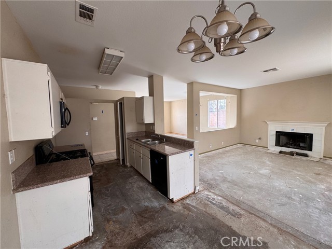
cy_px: 124
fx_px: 134
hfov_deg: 102.1
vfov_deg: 85.7
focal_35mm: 14
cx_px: 166
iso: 50
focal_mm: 2.22
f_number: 2.2
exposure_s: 1/99
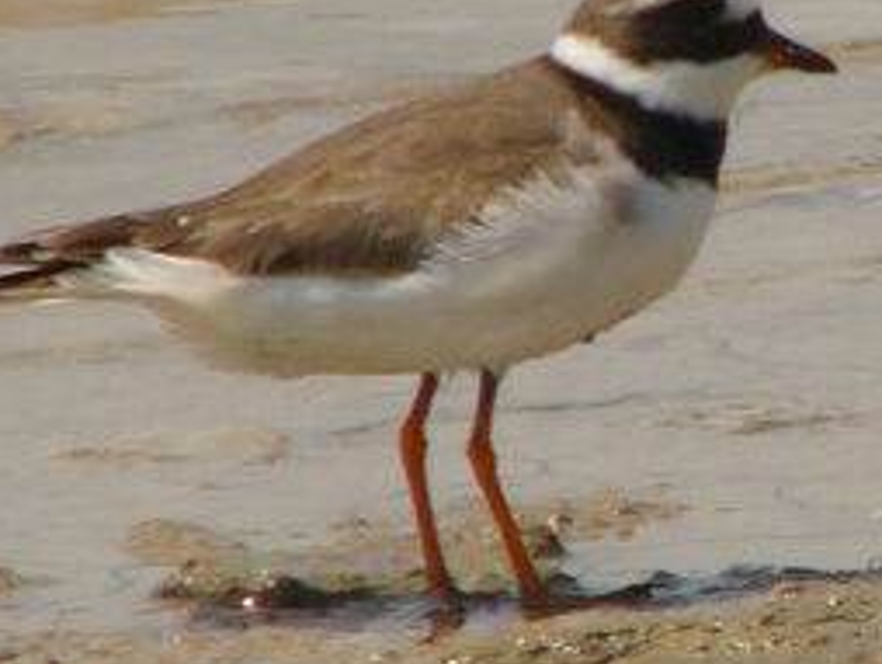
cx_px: 438
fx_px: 20811
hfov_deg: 2.4
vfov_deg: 1.8
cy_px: 222
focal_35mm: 816
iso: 50
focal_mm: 72
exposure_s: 1/640
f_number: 5.6
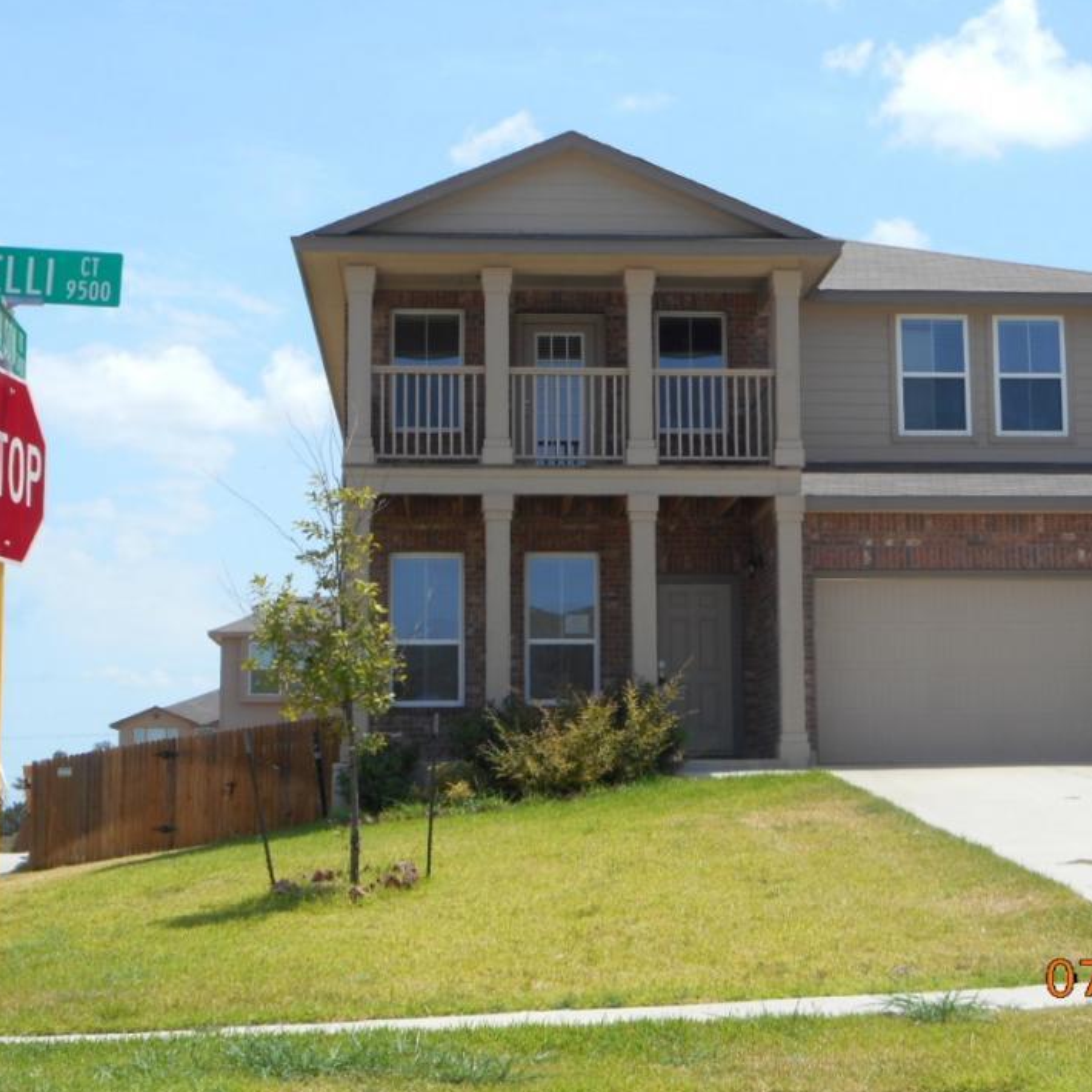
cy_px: 511
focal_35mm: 65
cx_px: 660
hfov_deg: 26.4
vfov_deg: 26.5
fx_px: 2320
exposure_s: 1/320
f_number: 4.9
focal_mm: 9.1
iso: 80
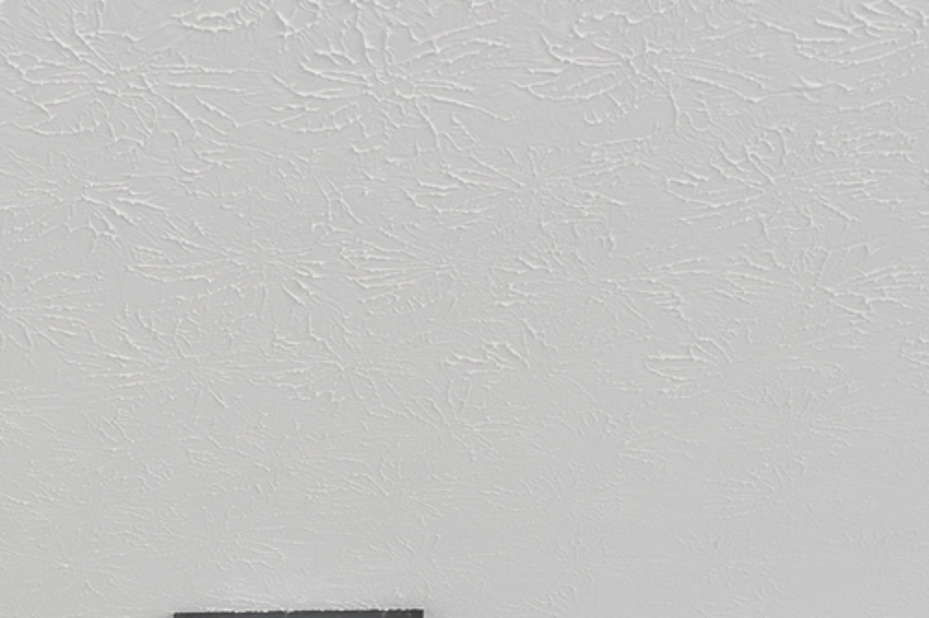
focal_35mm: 98
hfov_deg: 20.5
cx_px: 155
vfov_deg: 10.9
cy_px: 1652
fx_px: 2527
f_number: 7.1
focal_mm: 16
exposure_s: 2
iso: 100
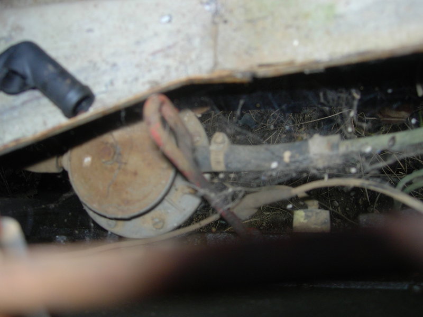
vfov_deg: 37.7
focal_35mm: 38
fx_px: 464
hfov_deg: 49.0
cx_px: 212
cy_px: 158
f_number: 2.8
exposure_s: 1/64
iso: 79
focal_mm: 7.8
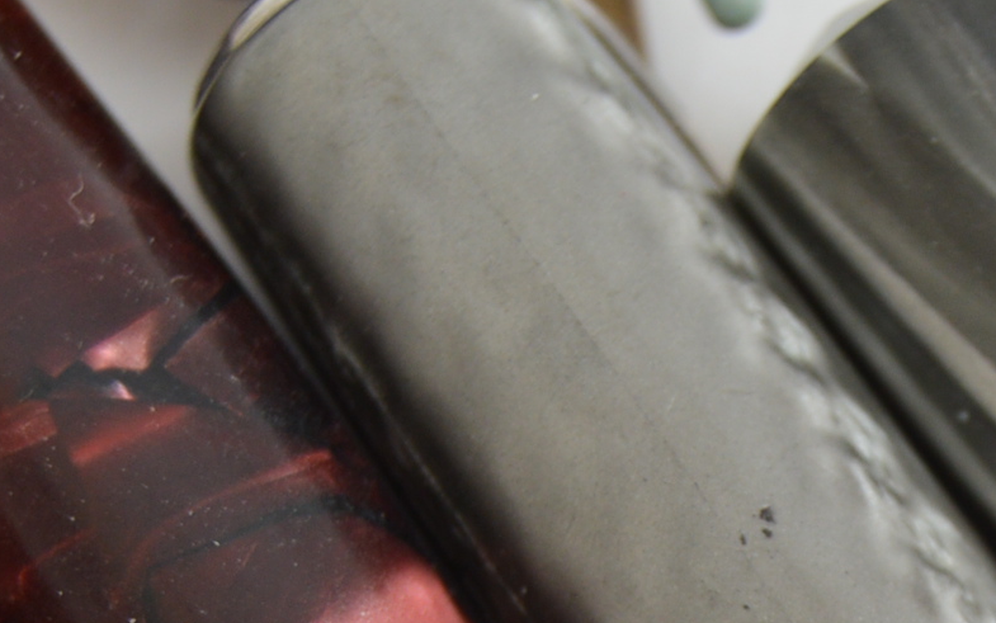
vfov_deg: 6.5
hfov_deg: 10.4
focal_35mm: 199
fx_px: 5403
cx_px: 1081
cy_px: 1075
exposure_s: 1/125
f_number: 5
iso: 200
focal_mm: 34
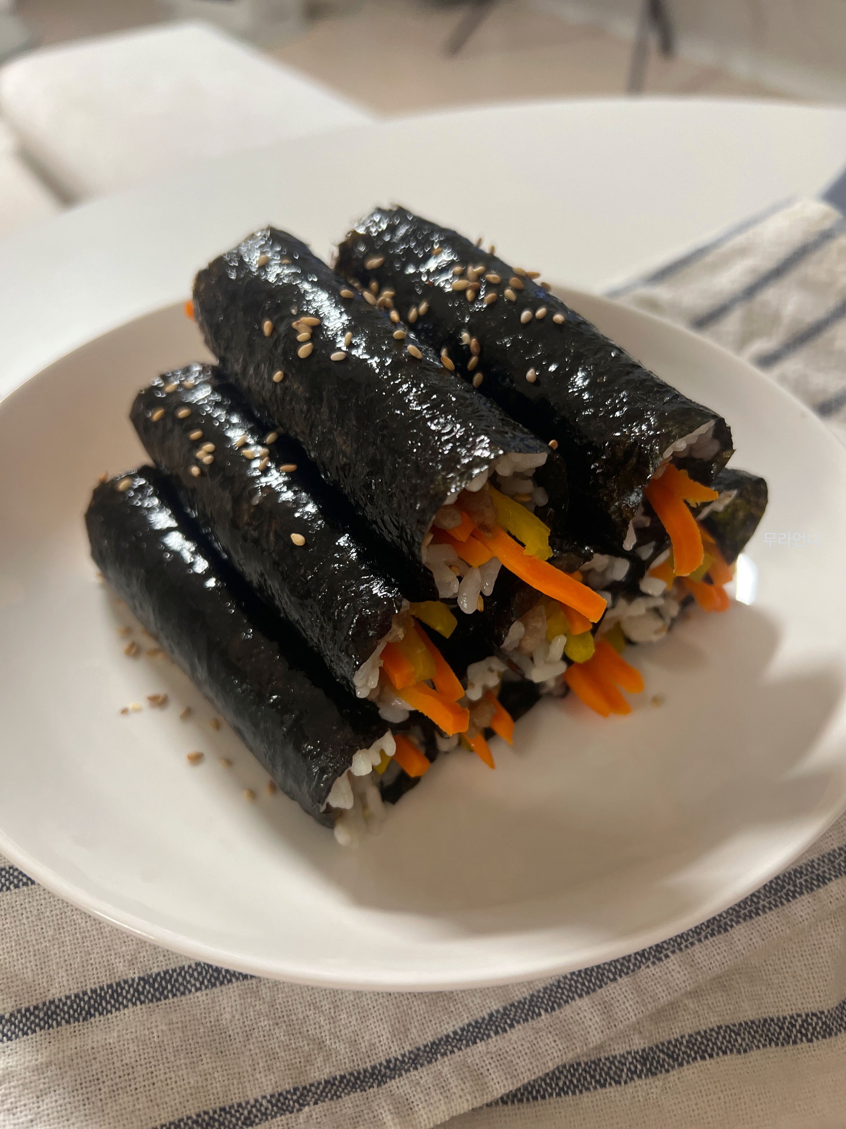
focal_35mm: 26
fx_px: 847
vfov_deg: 67.3
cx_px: 423
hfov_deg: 53.1
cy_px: 564
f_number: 1.5
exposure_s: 1/59
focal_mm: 5.7
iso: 125
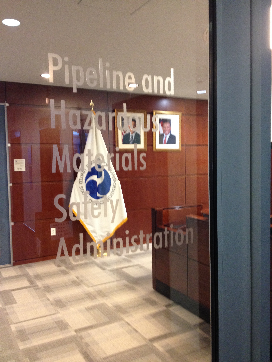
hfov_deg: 40.7
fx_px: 367
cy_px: 181
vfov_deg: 52.6
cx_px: 136
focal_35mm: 35
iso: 200
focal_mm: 4.28
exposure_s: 1/20
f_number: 2.4
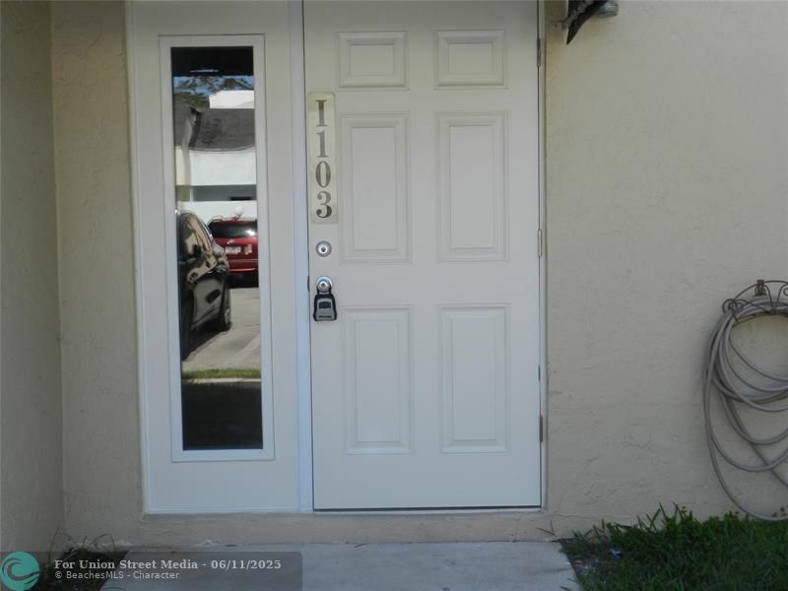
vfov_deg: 31.5
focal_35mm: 46
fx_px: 1047
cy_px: 296
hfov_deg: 41.2
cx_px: 394
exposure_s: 1/400
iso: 160
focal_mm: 8.1
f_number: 4.2
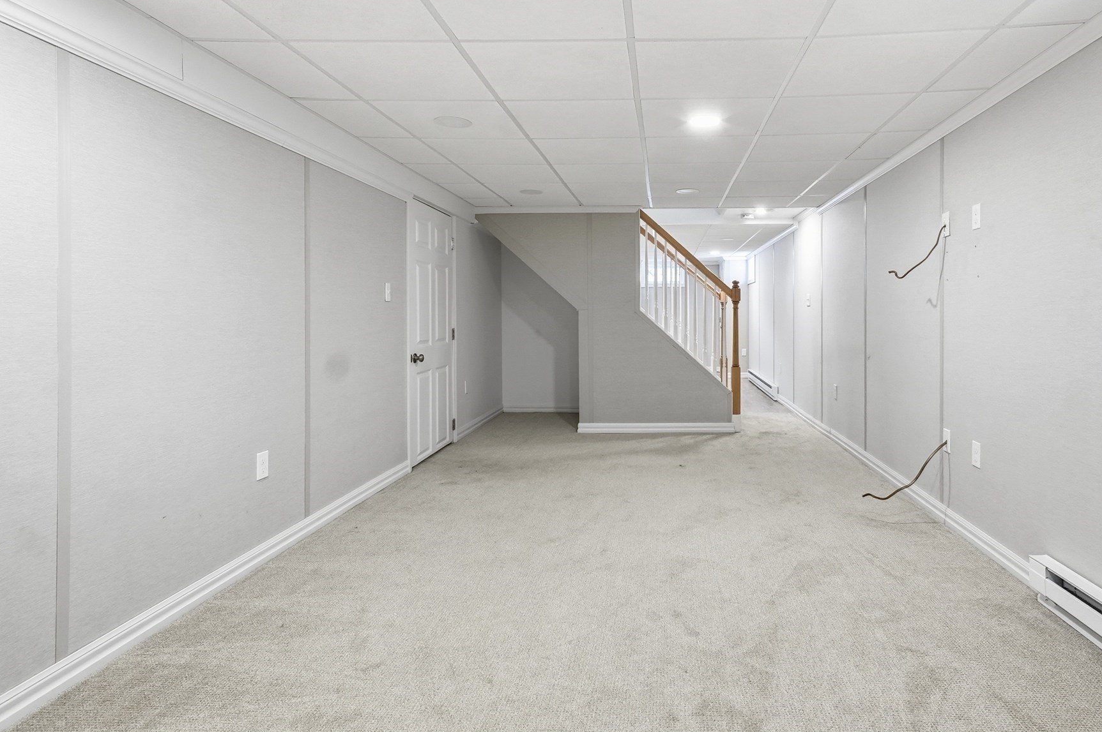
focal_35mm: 20
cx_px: 629
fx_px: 599
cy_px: 324
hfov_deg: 84.7
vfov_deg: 62.7
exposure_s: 1/100
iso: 800
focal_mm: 11
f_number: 7.1
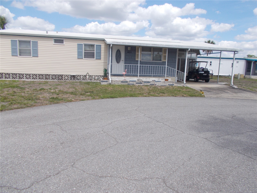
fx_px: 193
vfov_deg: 53.1
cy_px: 96
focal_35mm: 26
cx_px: 128
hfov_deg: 67.3
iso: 80
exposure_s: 1/160
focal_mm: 4.6
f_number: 8
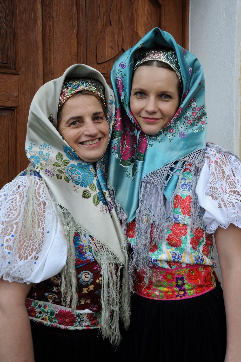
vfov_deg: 58.7
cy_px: 181
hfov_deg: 41.1
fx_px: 322
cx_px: 120
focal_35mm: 32
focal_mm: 32
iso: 250
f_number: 8
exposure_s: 1/125
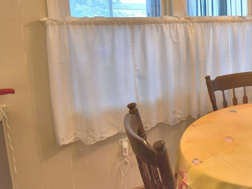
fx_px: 262
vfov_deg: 38.9
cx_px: 269
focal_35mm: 36
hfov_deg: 42.1
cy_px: 53
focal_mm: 10
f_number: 4.5
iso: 400
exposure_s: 1/40
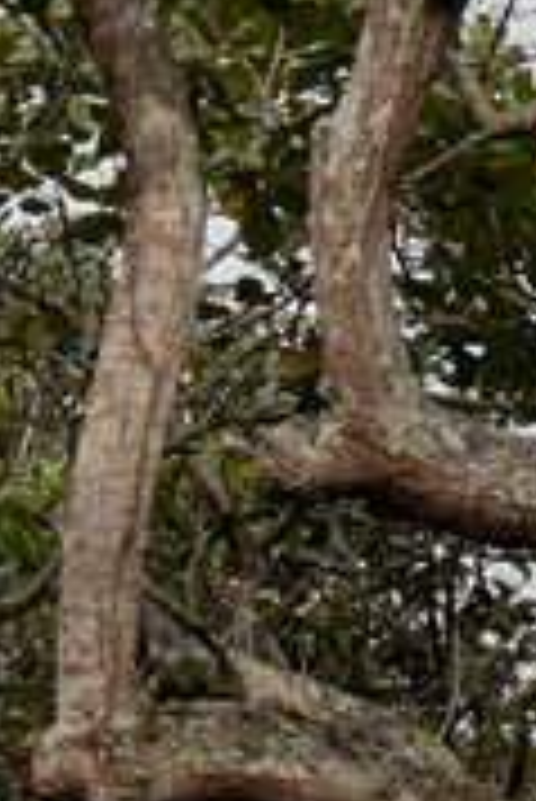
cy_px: 1469
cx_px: 676
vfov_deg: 8.4
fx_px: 5260
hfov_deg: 5.8
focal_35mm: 236
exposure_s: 1/200
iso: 200
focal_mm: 35
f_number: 5
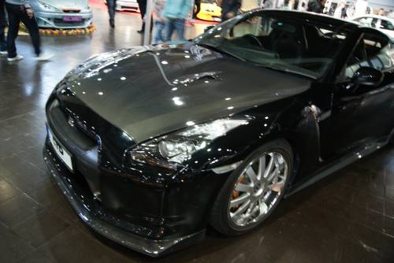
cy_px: 132
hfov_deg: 67.4
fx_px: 296
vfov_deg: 48.0
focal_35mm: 27
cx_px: 197
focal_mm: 18
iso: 400
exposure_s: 1/15
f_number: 3.5
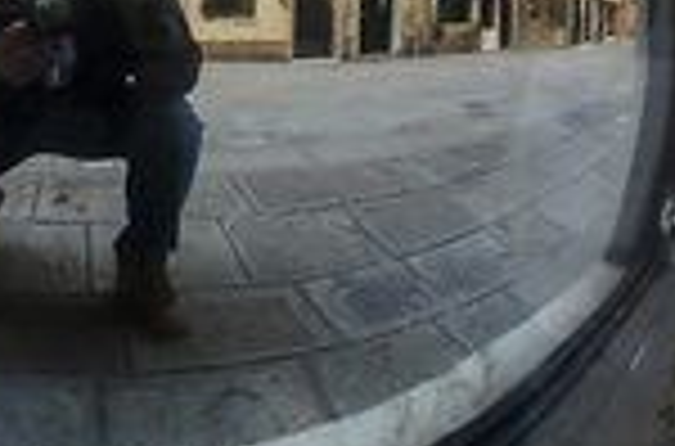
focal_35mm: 132
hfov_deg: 15.3
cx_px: -14
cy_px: -142
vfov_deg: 10.1
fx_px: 2467
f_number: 5.6
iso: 100
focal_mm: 22
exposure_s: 1/50
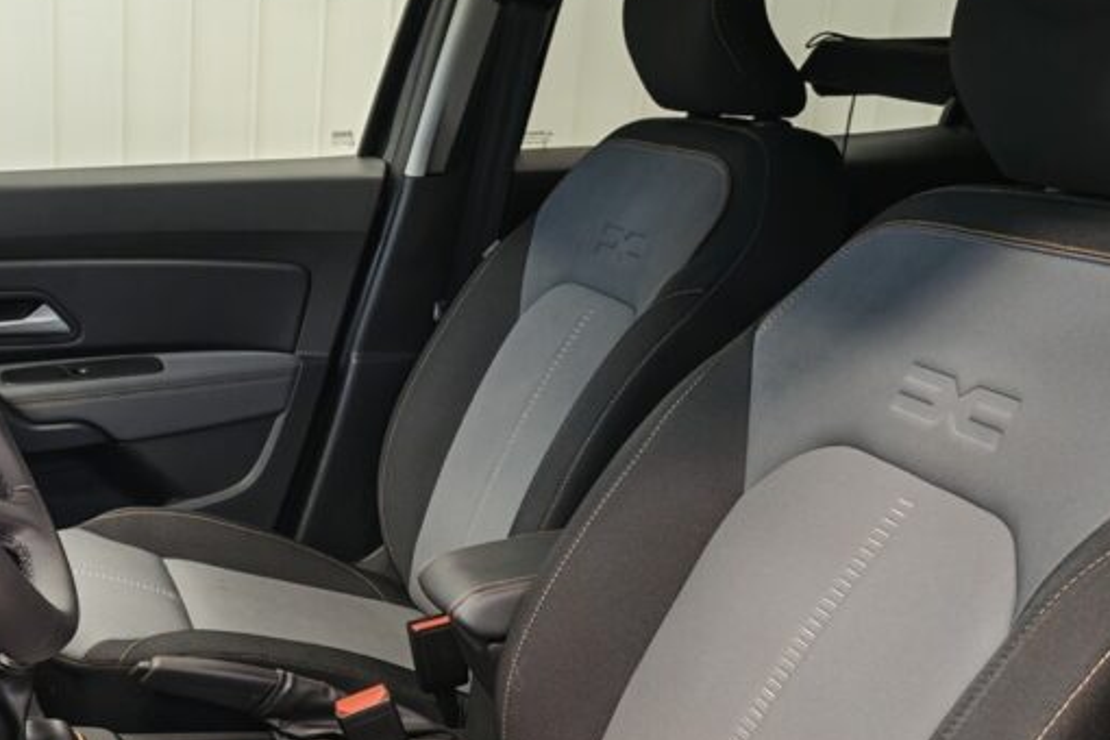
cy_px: 594
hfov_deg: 39.2
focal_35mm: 48
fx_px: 1480
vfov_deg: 27.5
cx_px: 189
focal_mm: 5.4
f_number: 1.6
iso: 250
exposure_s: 1/50
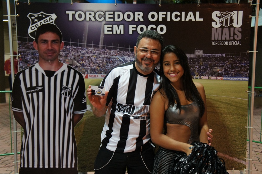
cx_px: 131
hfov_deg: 45.0
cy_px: 87
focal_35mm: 44
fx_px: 316
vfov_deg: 30.8
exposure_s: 1/40
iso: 1600
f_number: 4
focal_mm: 29
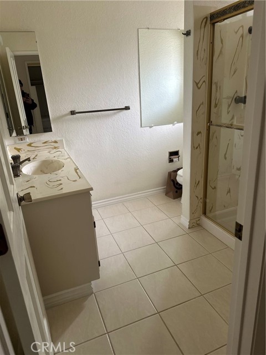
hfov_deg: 56.8
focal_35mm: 24
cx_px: 133
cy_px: 178
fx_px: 246
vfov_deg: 71.6
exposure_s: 1/103
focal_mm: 6.86
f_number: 1.78
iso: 250
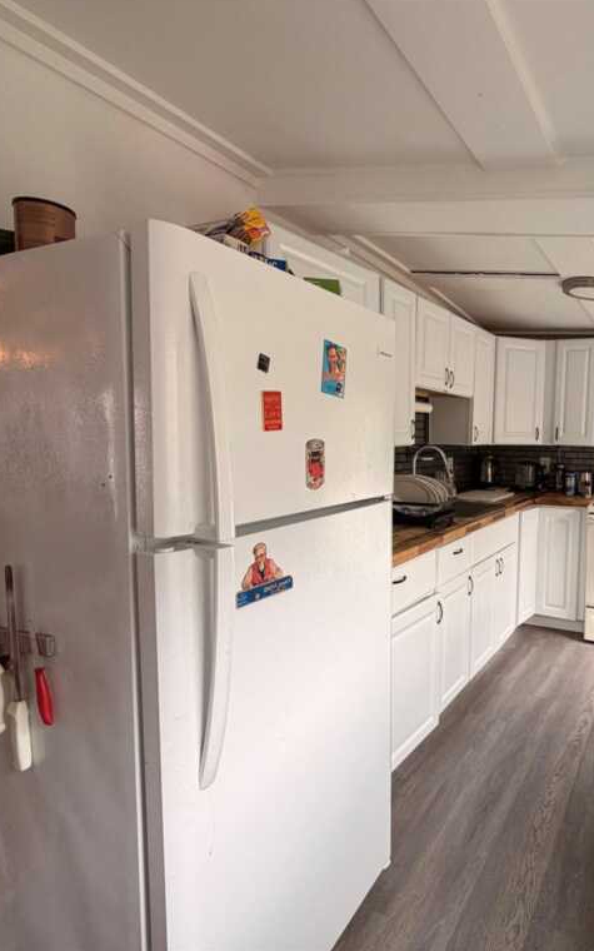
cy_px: 472
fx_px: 518
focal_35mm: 20
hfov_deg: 56.7
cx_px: 445
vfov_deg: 85.1
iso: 160
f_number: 2.2
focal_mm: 2.22
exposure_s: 1/121
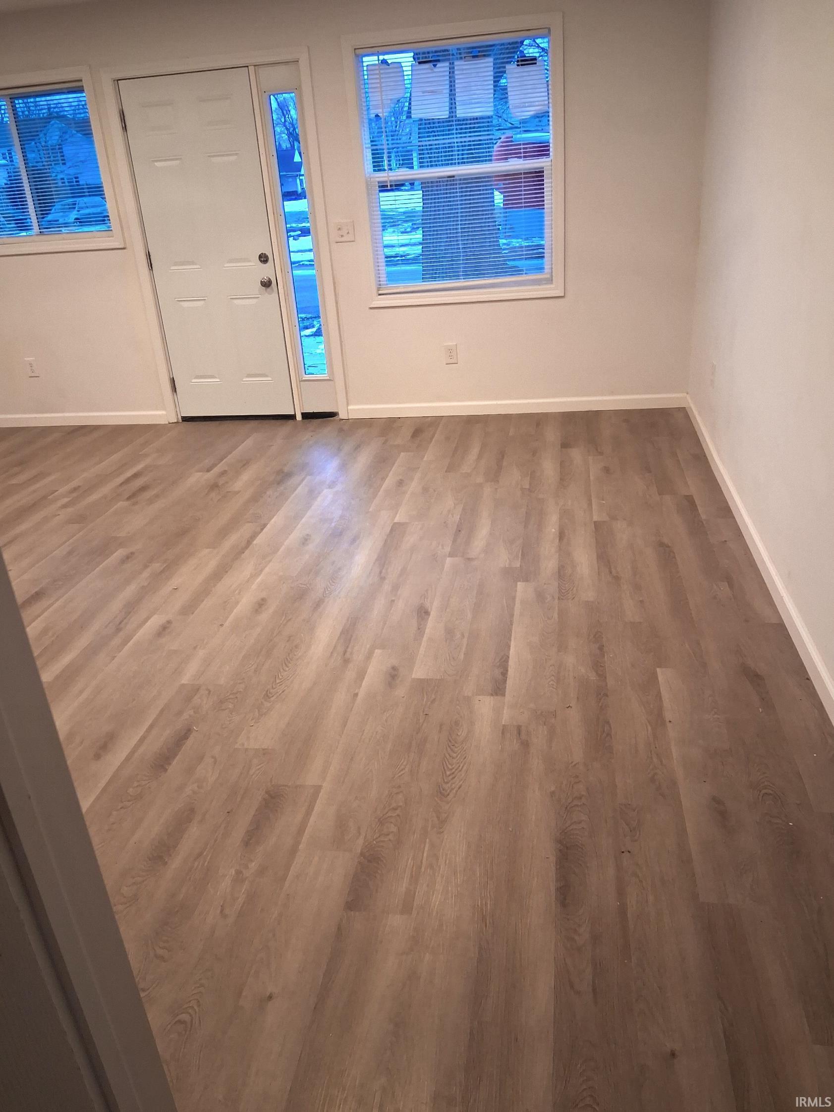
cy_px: 556
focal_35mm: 26
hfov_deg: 53.1
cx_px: 417
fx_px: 835
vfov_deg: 67.3
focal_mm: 3.98
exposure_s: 1/60
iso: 400
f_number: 1.8
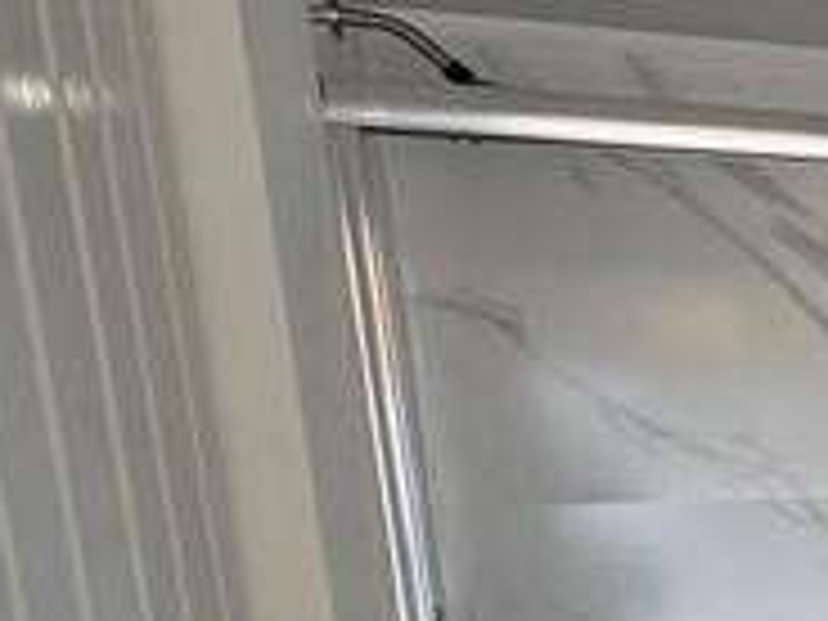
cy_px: 756
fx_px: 1866
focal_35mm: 78
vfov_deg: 17.9
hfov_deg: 15.2
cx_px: 1958
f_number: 2.2
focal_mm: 2.22
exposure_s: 1/120
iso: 100
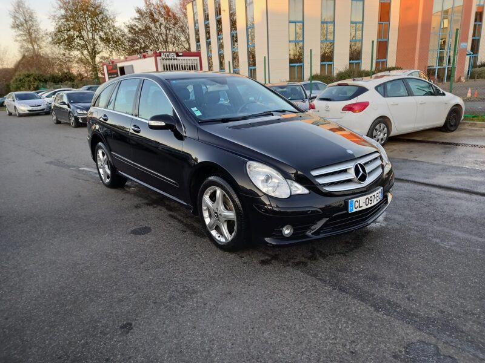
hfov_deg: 69.4
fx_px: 350
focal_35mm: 25
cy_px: 182
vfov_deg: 54.9
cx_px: 242
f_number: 2
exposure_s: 1/50
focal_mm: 4.6
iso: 100
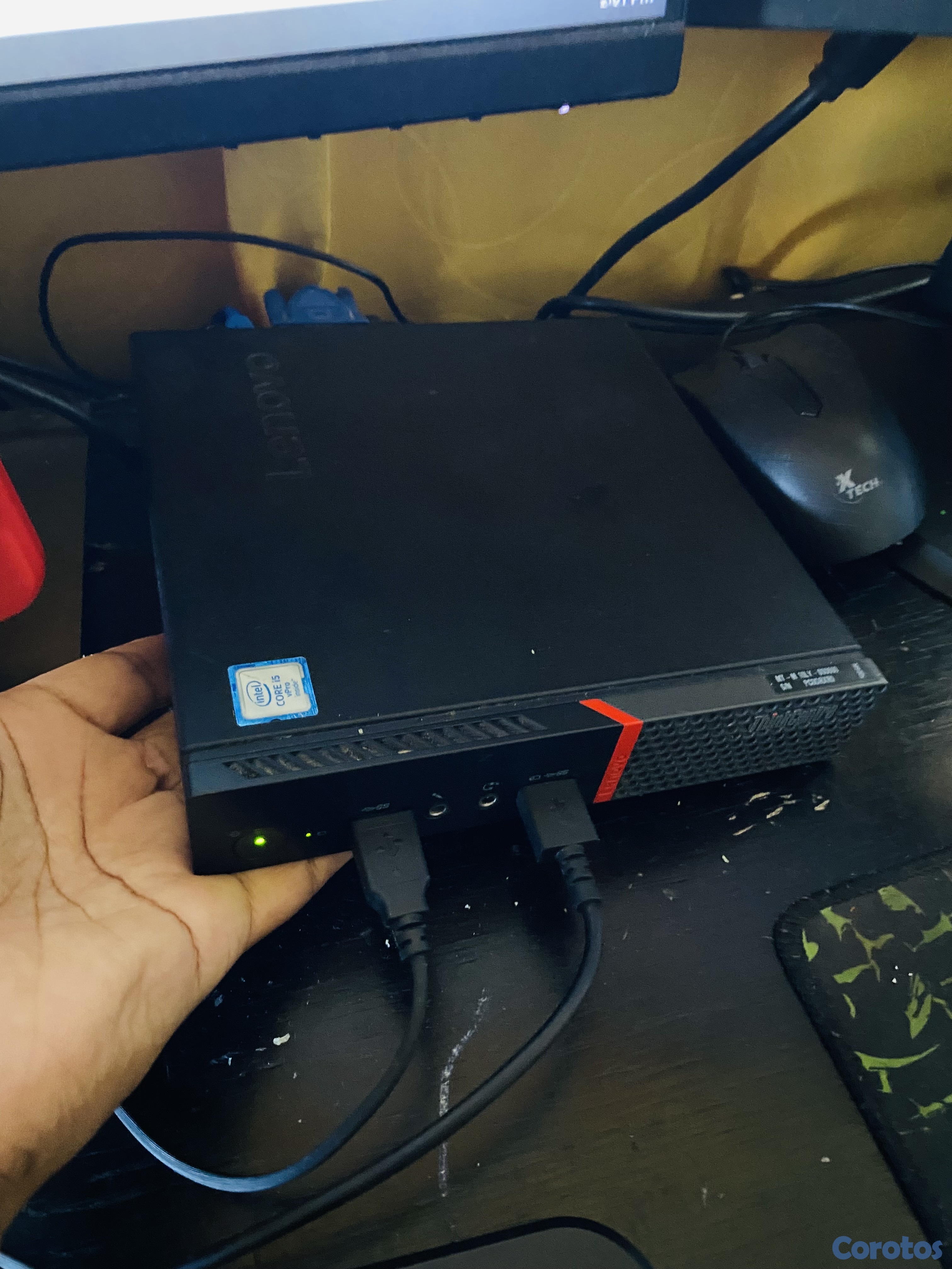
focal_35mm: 26
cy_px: 634
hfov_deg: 53.1
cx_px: 476
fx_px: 953
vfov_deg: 67.3
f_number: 1.8
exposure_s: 1/16
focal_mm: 4.25
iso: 1600
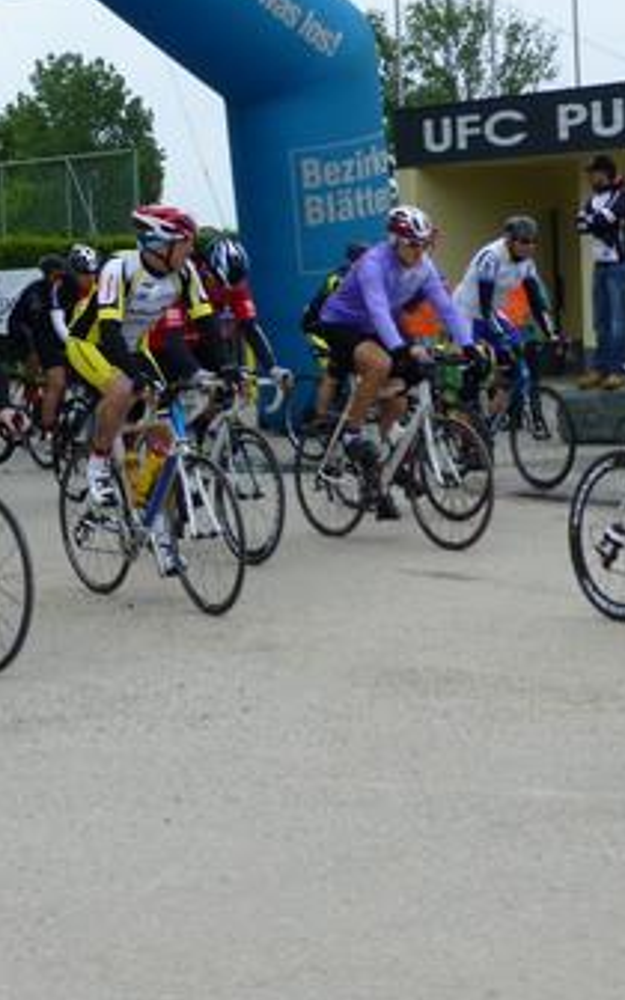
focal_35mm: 93
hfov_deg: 13.8
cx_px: -6
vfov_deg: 22.2
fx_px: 2535
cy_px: 318
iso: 100
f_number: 4.1
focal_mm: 7.9
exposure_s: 1/500
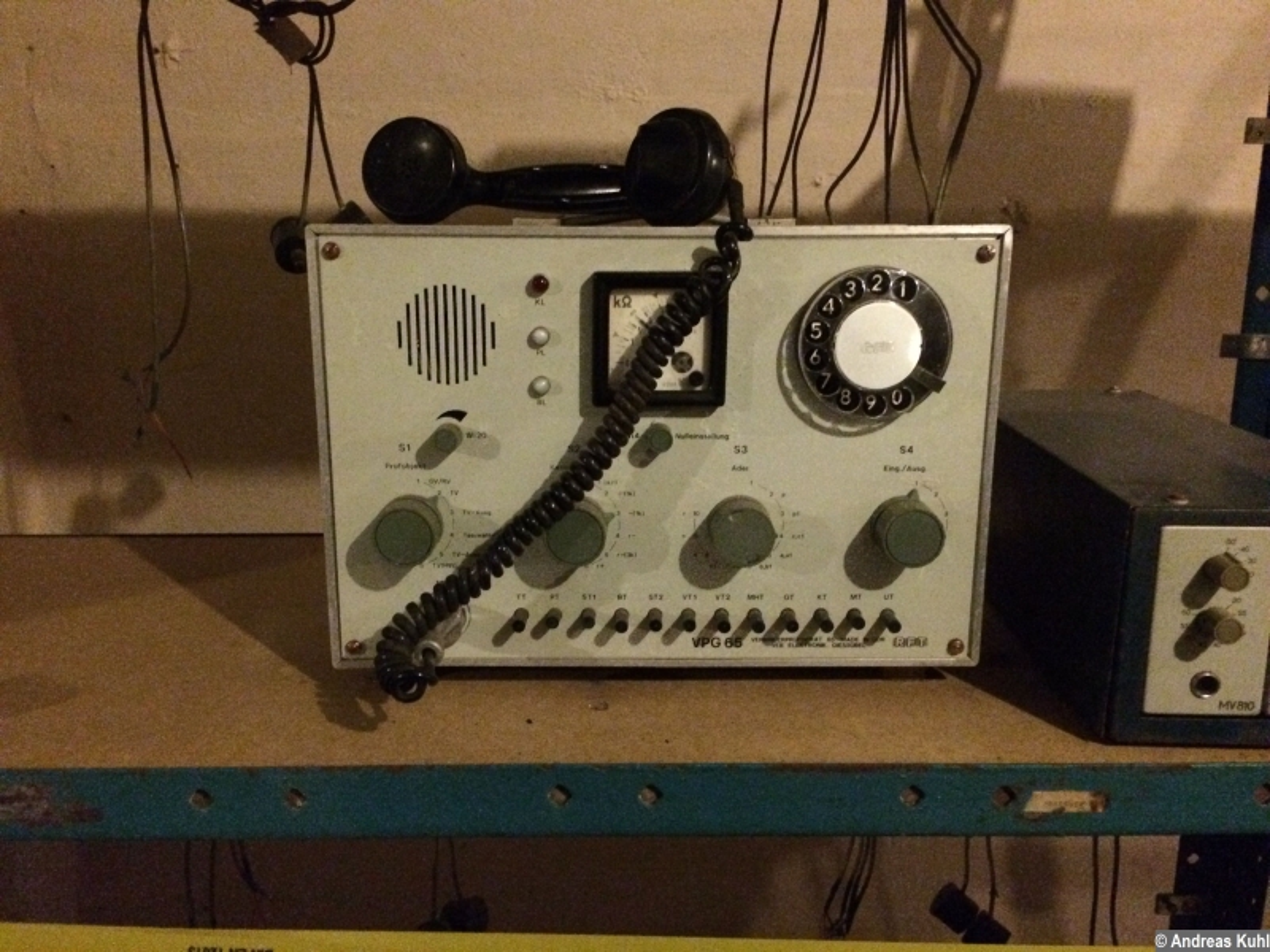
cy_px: 476
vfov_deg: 48.2
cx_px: 635
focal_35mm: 29
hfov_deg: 61.7
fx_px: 1064
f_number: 2.2
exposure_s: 1/15
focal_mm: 4.15
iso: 1250
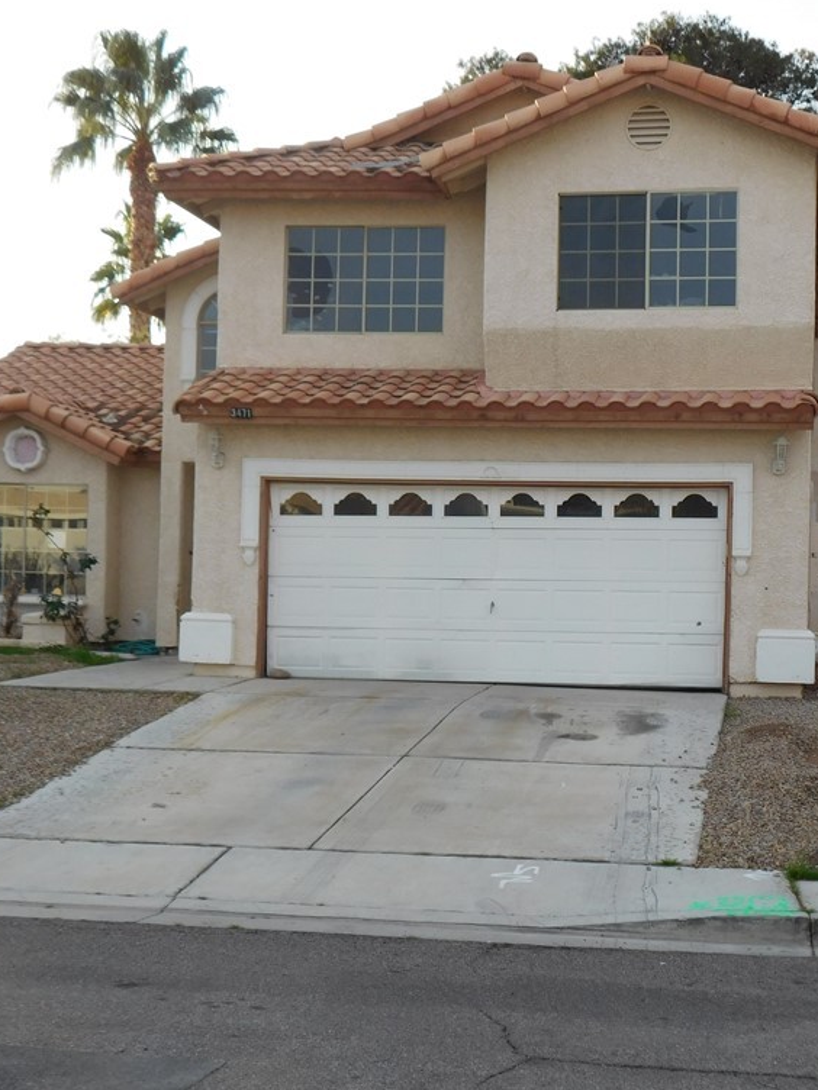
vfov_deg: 38.9
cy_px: 548
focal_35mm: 49
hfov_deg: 29.6
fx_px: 1544
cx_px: 513
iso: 125
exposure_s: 1/250
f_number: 3.5
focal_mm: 6.3
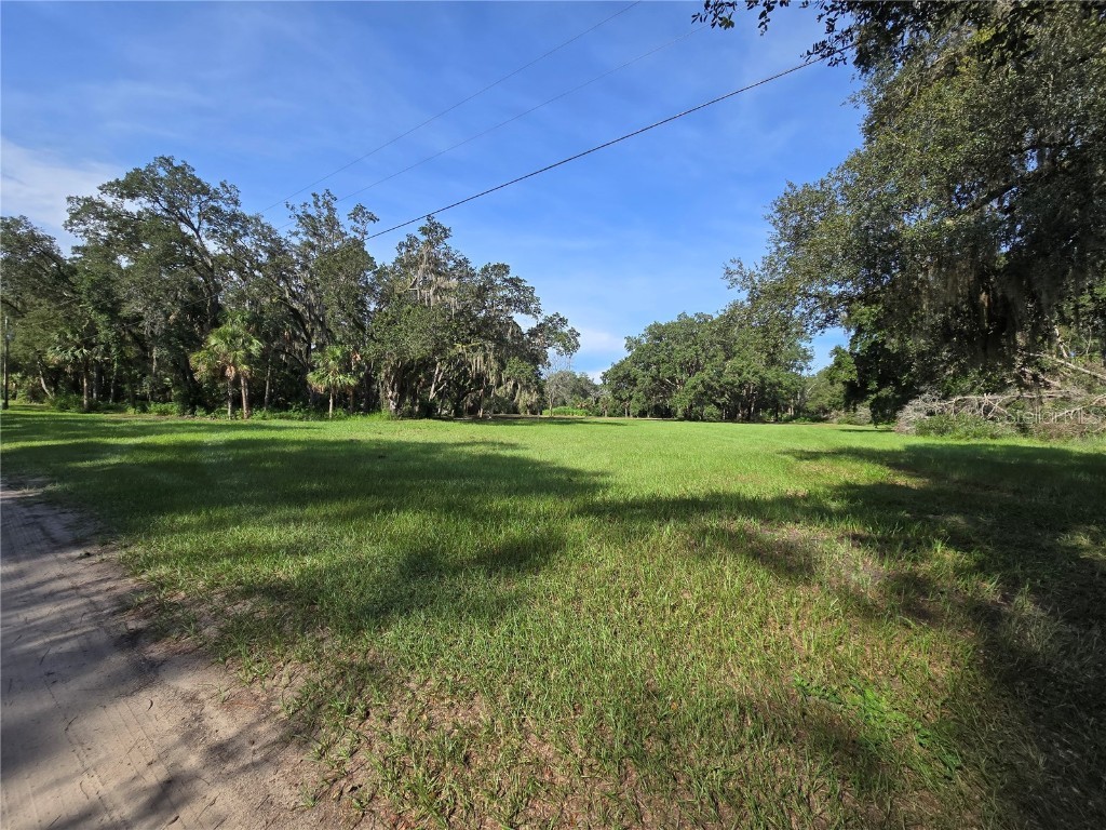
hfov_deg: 106.2
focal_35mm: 13
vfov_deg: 89.9
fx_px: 415
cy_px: 415
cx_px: 553
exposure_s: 1/1654
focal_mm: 2.2
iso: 50
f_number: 2.2
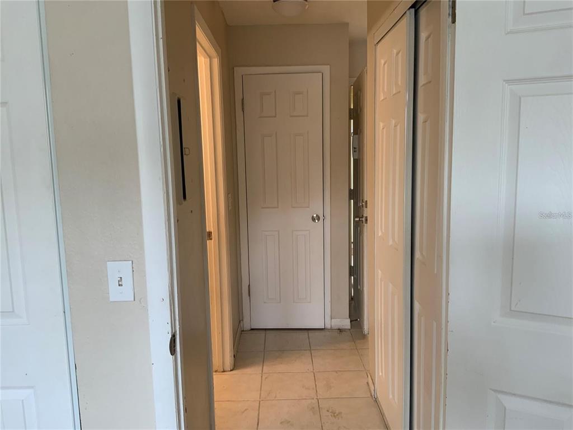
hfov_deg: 61.7
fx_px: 480
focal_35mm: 29
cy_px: 215
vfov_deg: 48.2
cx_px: 286
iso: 40
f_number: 1.8
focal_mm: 3
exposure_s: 1/60
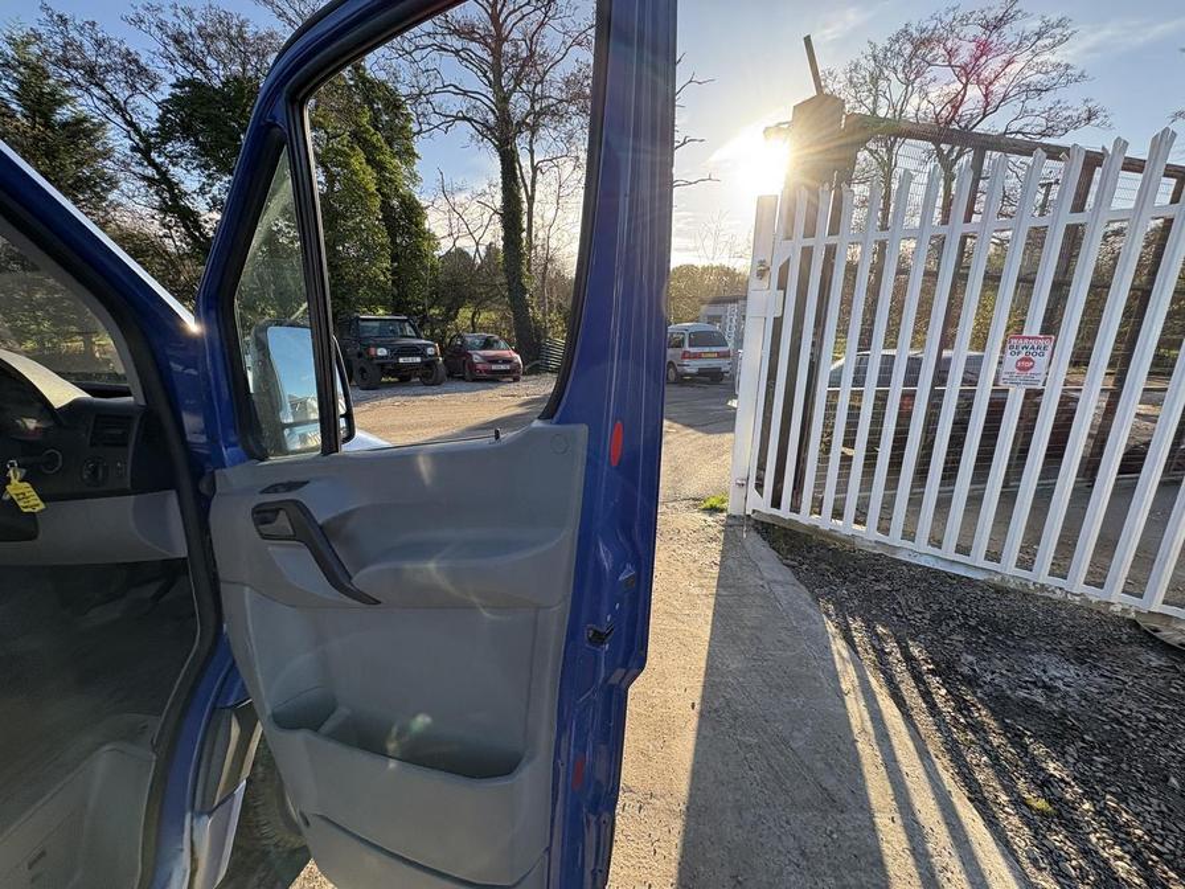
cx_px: 592
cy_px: 444
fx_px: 479
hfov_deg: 102.1
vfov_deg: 85.7
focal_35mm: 14
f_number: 2.2
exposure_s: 1/418
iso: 40
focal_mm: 2.22
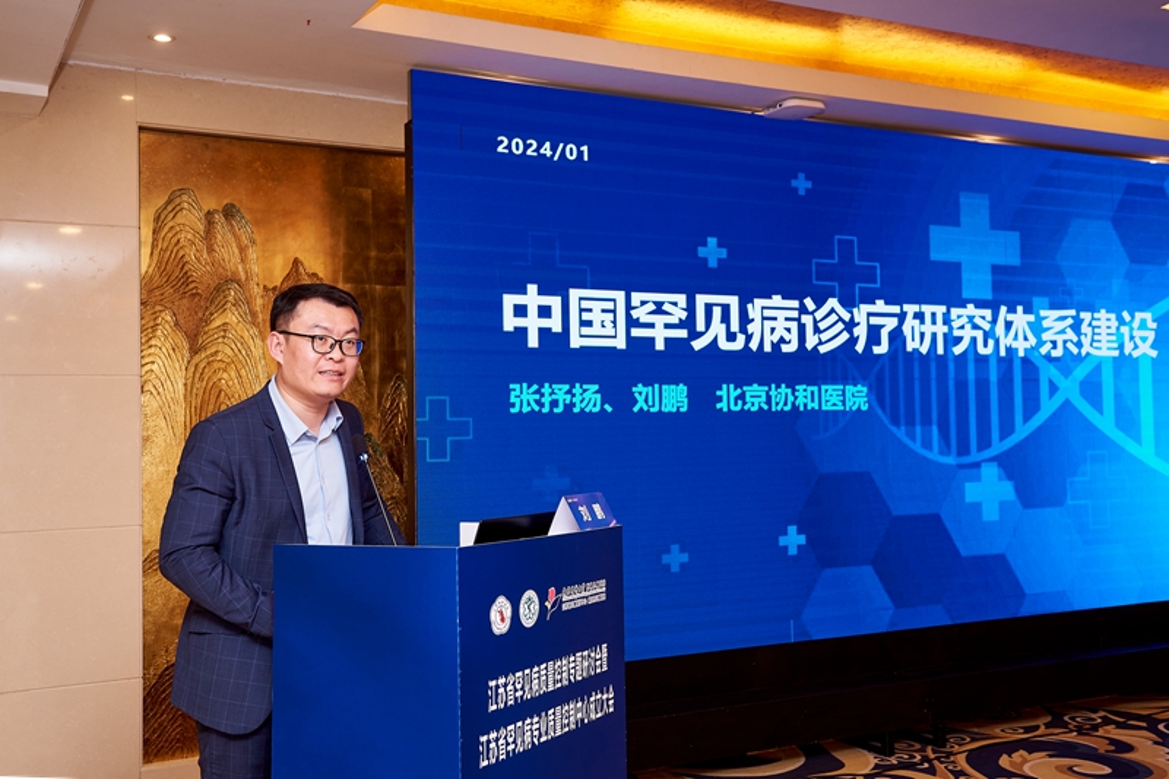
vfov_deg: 36.9
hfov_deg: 53.1
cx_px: 584
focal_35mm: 36
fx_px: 1169
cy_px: 390
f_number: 5.6
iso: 800
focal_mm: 36
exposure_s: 1/125
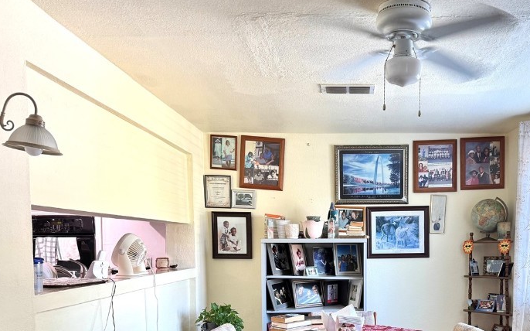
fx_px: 549
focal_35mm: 38
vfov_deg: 32.3
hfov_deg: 50.6
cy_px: 282
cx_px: 355
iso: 125
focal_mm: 6.76
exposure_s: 1/60
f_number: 1.78
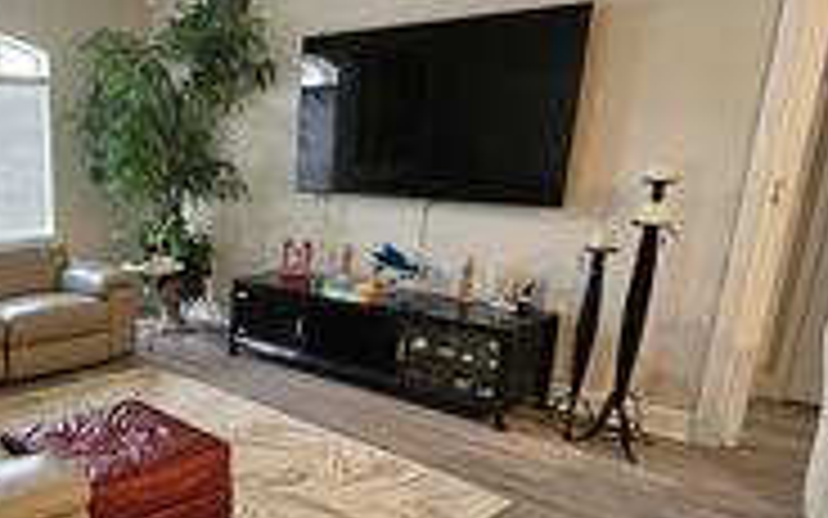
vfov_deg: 41.3
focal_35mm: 30
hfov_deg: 57.3
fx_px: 677
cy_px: 342
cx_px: 144
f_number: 2.2
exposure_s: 1/40
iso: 320
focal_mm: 2.2
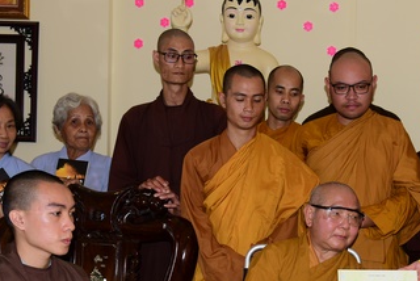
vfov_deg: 21.4
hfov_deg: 31.5
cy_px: 222
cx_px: 297
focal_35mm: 63
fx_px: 736
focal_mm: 31
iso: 320
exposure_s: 1/60
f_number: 4
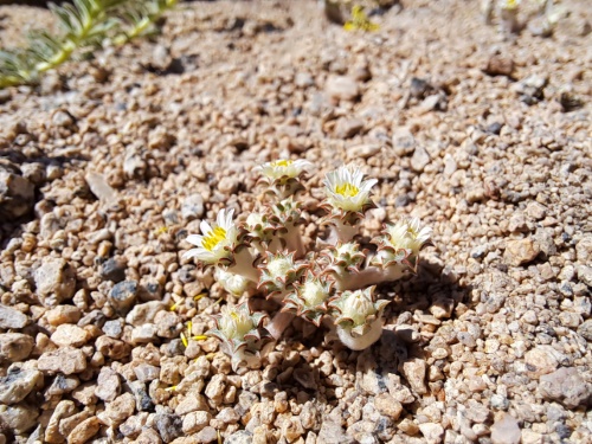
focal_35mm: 25
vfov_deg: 54.9
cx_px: 296
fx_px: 428
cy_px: 222
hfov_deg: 69.4
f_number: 2.4
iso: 50
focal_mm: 2.13
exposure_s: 1/1808
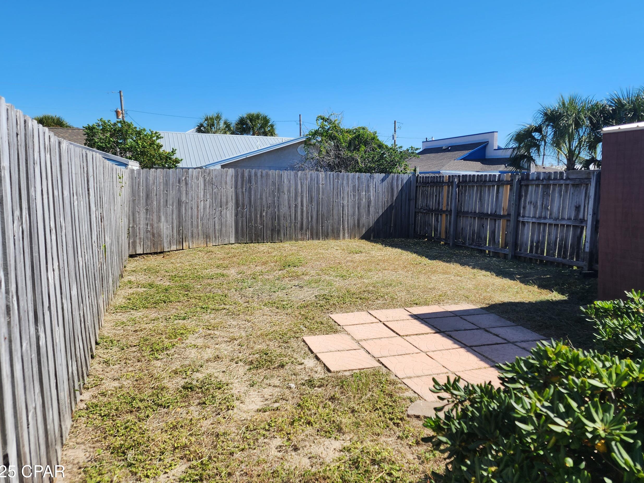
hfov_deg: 63.3
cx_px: 358
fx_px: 521
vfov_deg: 49.6
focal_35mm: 28
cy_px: 204
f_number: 1.8
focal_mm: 6.4
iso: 12
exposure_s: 1/1000
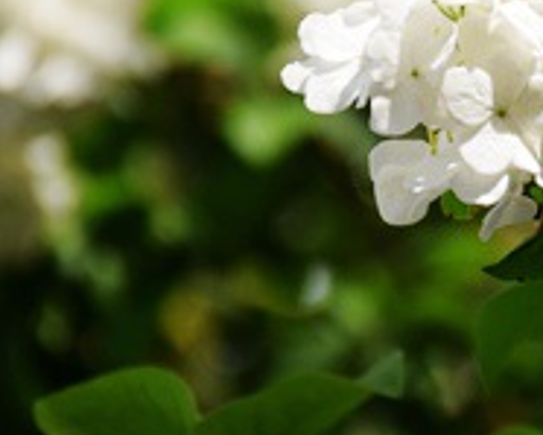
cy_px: 123
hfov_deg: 3.0
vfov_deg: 2.4
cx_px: 525
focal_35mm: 635
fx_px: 10210
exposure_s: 1/500
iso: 200
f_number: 5.6
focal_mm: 140
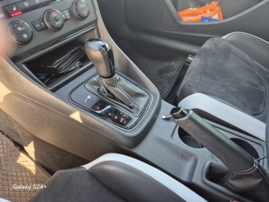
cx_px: 134
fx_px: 179
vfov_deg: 58.9
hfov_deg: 73.9
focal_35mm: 23
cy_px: 101
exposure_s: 1/100
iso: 250
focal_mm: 5.4
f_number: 1.8
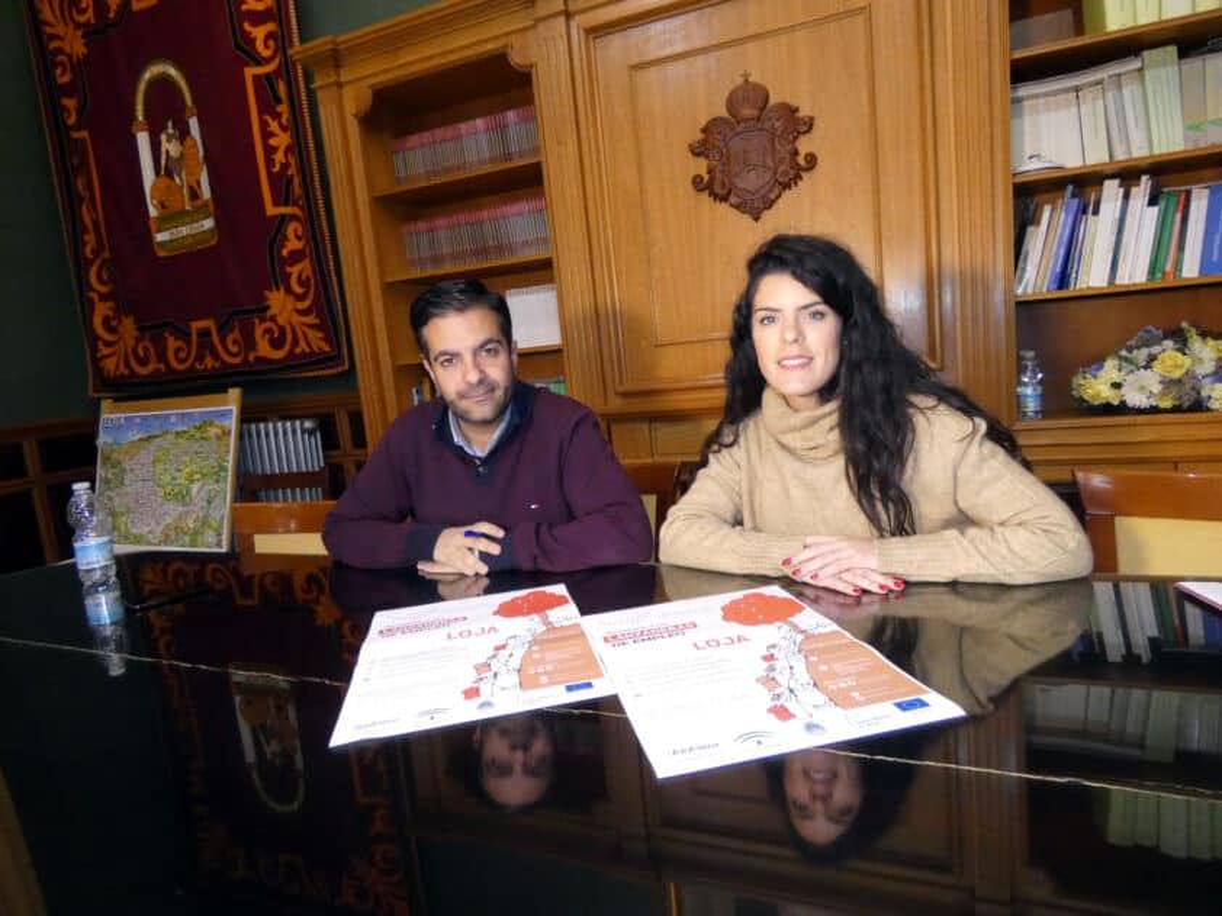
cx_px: 611
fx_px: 706
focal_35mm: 20
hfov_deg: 81.8
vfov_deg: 65.9
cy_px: 458
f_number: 2.8
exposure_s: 1/60
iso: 800
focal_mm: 3.6
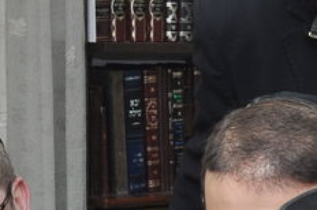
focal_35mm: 272
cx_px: 179
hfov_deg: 7.6
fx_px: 2392
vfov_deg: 5.0
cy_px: 339
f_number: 6.3
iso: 320
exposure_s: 1/80
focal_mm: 30
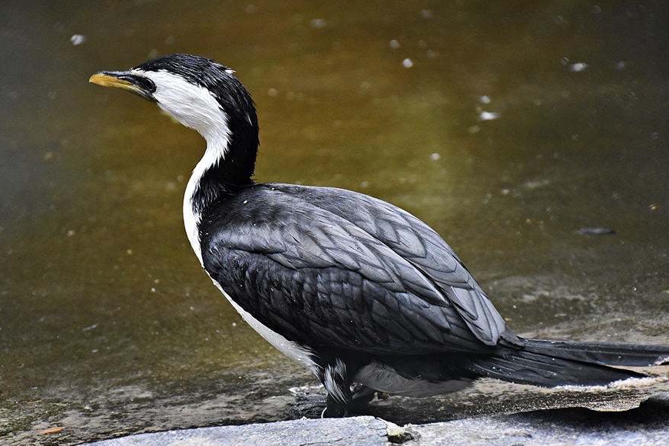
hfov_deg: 8.3
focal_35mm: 247
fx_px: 4591
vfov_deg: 5.6
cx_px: 317
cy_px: 260
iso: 3600
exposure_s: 1/500
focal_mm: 140
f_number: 5.6
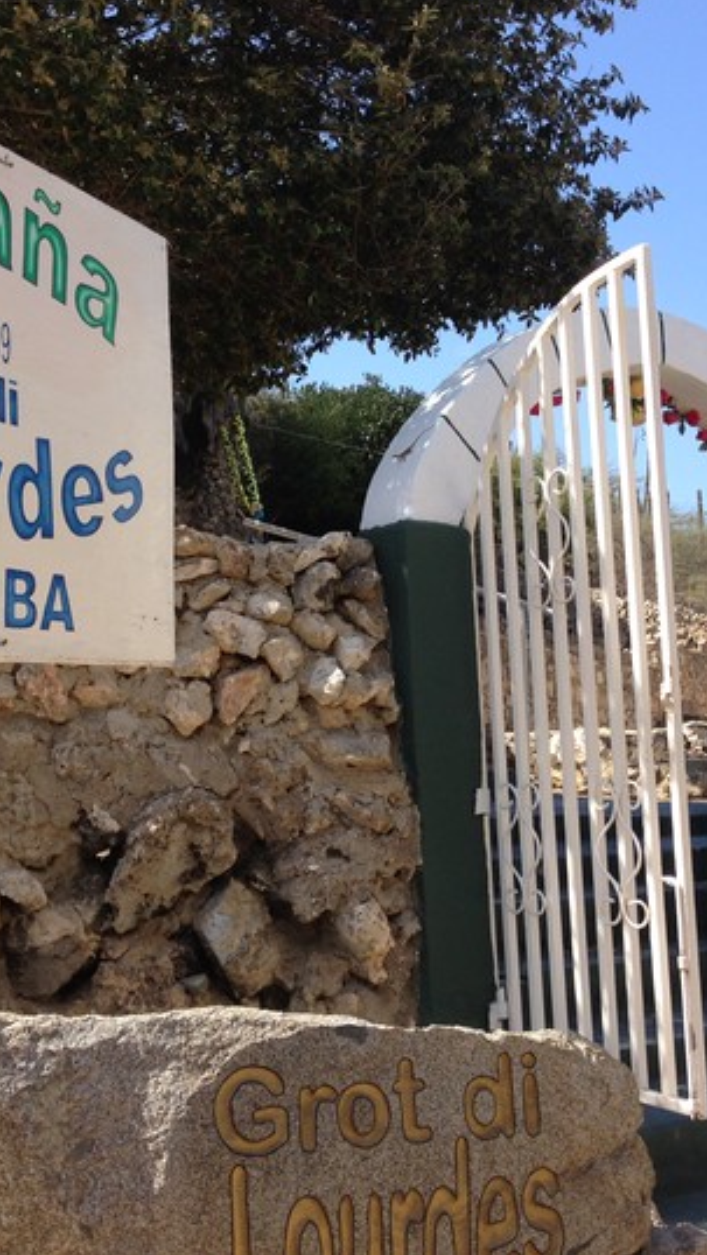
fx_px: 1632
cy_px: 623
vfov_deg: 42.1
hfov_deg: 24.5
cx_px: 349
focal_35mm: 49
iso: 50
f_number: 2.4
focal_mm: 4.12
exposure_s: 1/786
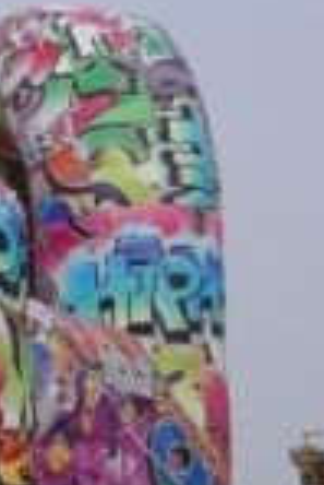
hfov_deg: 7.1
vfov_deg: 11.9
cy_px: 677
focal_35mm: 166
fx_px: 2236
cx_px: -743
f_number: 10
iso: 100
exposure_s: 1/200
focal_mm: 16
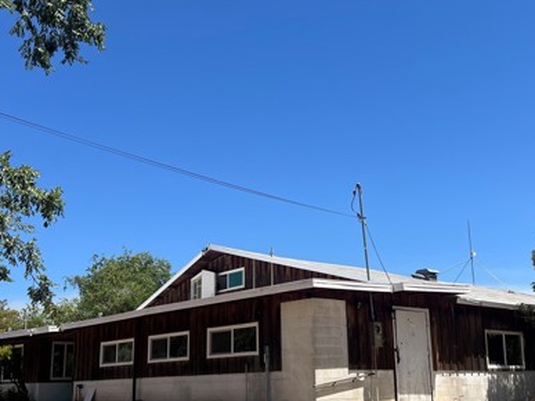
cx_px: 300
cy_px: 236
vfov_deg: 33.5
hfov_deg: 43.8
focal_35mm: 43
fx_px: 664
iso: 50
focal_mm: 5.7
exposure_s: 1/3968
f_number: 1.5
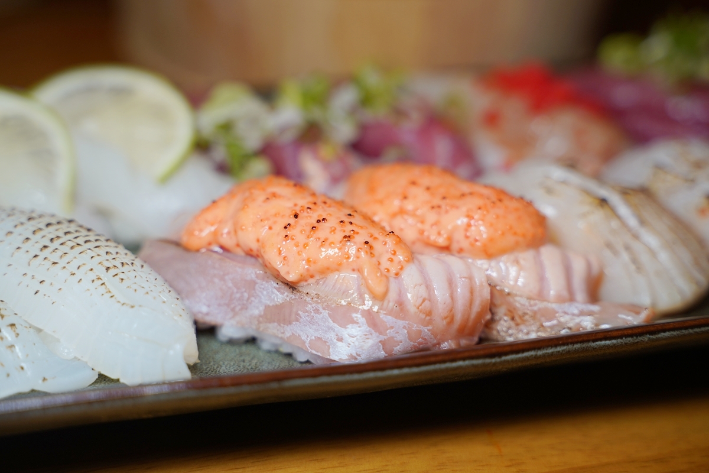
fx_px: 1418
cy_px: 236
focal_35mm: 72
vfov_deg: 18.9
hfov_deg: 28.1
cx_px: 354
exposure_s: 1/80
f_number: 4
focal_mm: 72
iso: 160
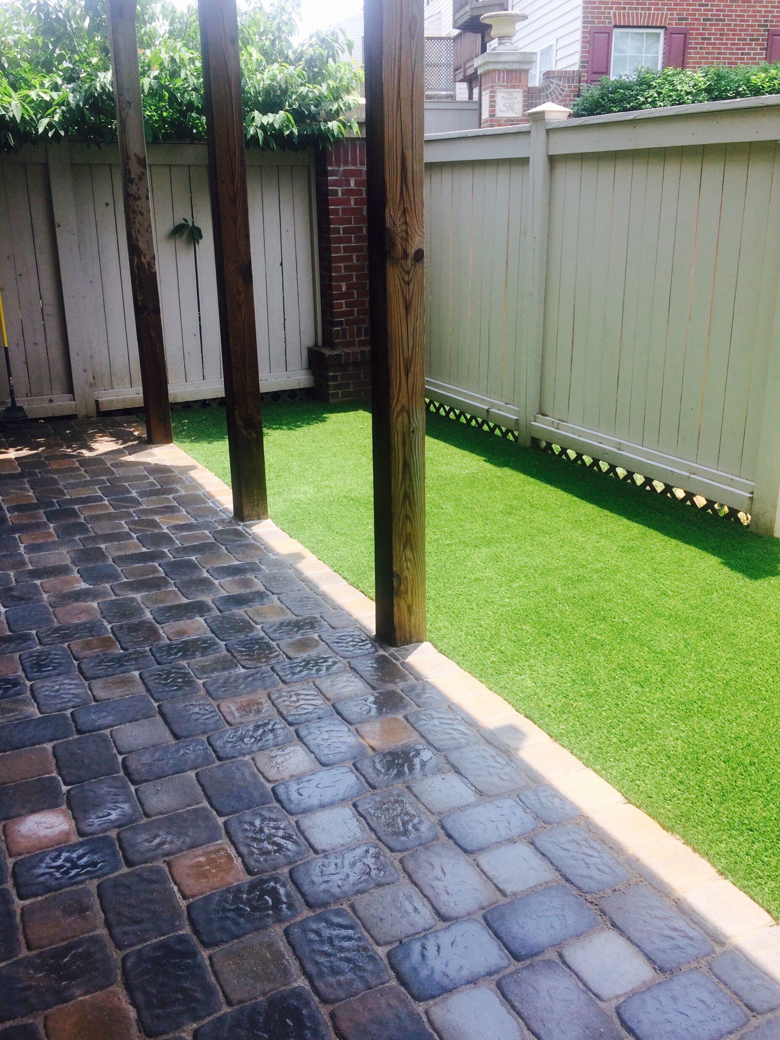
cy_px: 509
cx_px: 390
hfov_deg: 46.8
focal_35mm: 30
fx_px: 901
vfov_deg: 60.0
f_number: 2.2
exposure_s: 1/461
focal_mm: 4.15
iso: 32
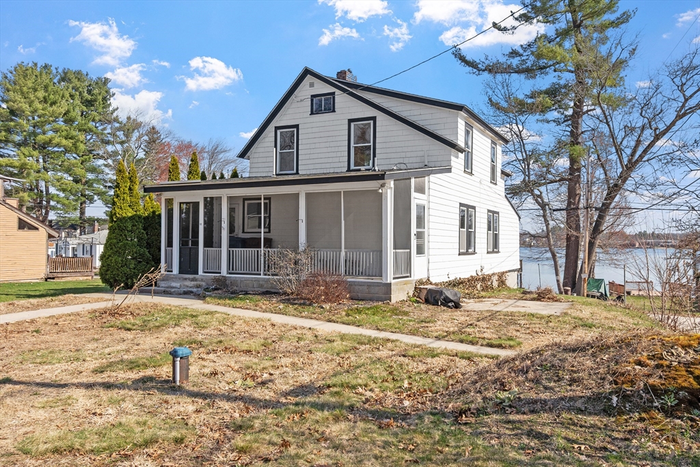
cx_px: 350
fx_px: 544
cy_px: 234
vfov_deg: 46.4
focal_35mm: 28
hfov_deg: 65.5
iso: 100
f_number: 7.1
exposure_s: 1/320
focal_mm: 19
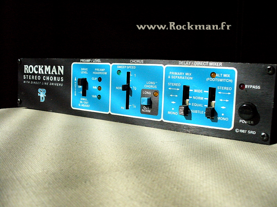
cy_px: 104
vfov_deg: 38.7
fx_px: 296
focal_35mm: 37
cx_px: 138
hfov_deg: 50.1
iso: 400
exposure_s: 1/1600
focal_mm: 6.1
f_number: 5.6
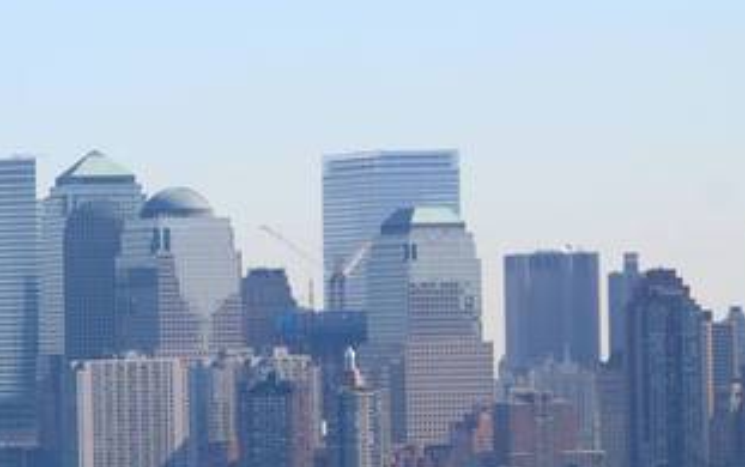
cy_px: 378
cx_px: -26
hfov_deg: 7.4
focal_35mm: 282
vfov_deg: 4.7
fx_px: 5731
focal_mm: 82
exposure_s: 1/320
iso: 100
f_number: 7.1
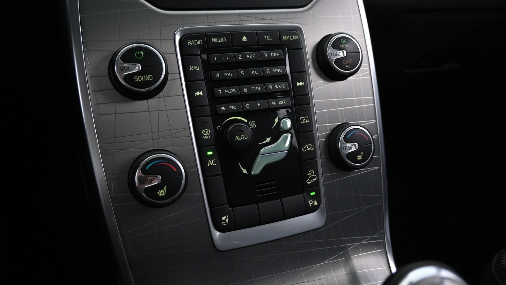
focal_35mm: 31
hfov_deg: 62.2
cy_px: 129
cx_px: 250
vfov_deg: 37.5
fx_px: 420
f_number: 3.8
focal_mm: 19.5
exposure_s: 1/30
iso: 2200
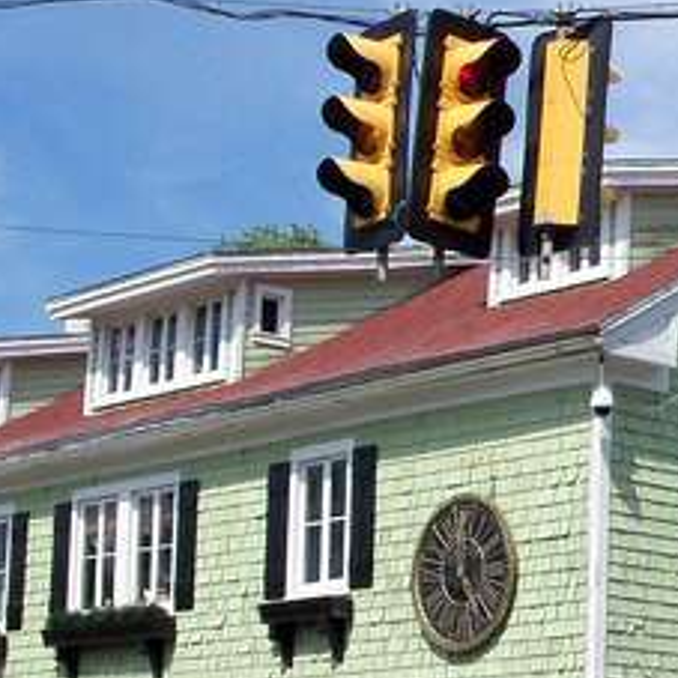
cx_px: 938
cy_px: 475
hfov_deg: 15.1
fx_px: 2415
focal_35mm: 109
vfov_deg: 15.9
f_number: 5.5
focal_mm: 6.3
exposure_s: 1/500
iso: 80
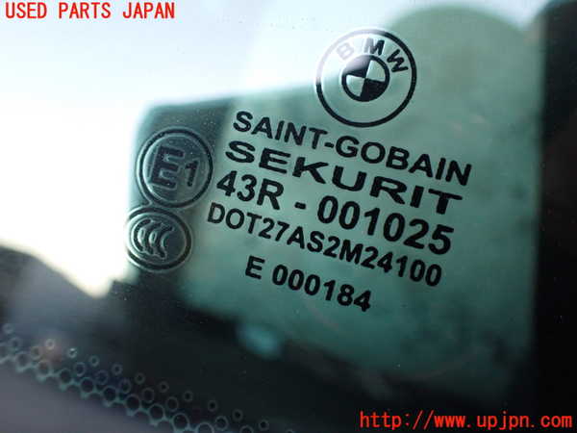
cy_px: 216
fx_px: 500
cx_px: 288
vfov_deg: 46.8
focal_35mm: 30
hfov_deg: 60.0
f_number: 2.3
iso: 500
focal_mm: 5.4
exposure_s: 1/125
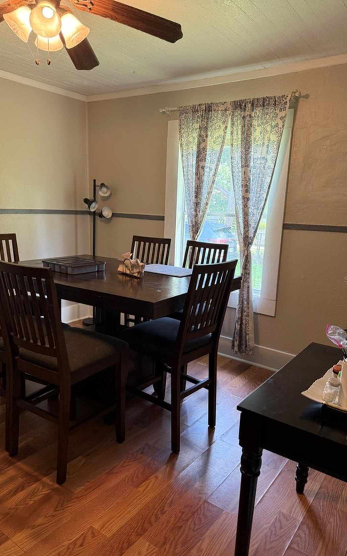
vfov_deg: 70.4
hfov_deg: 47.6
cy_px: 279
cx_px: 165
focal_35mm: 26
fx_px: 393
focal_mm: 6.76
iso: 320
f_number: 1.78
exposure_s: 1/120
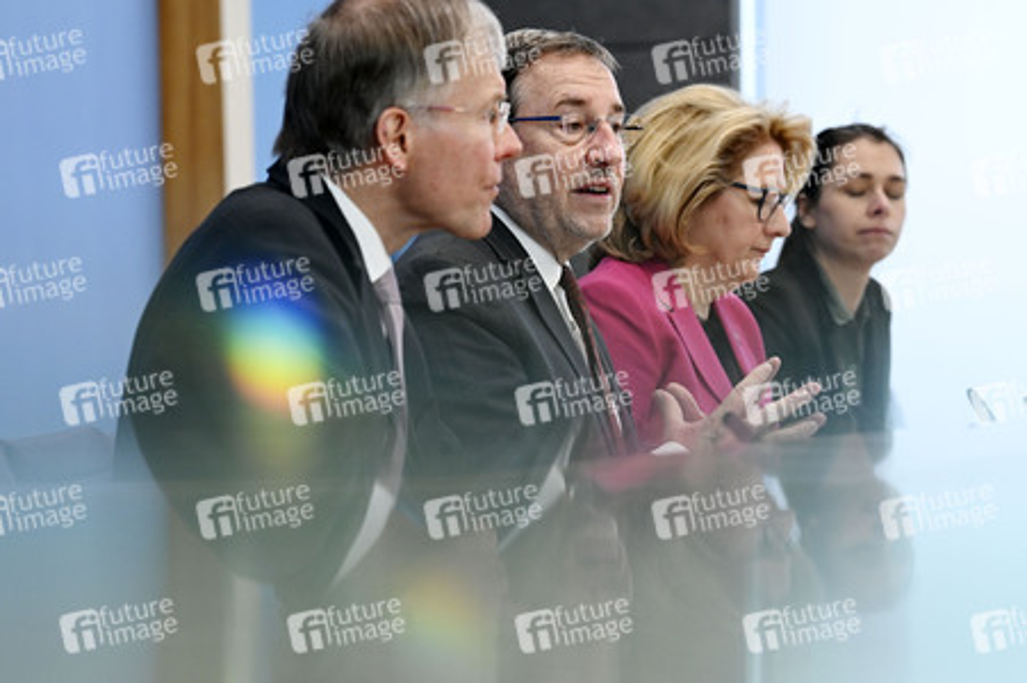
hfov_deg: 12.1
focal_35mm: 170
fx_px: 4846
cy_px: 342
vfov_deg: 8.1
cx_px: 514
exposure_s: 1/400
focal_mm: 170
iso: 2500
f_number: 6.3
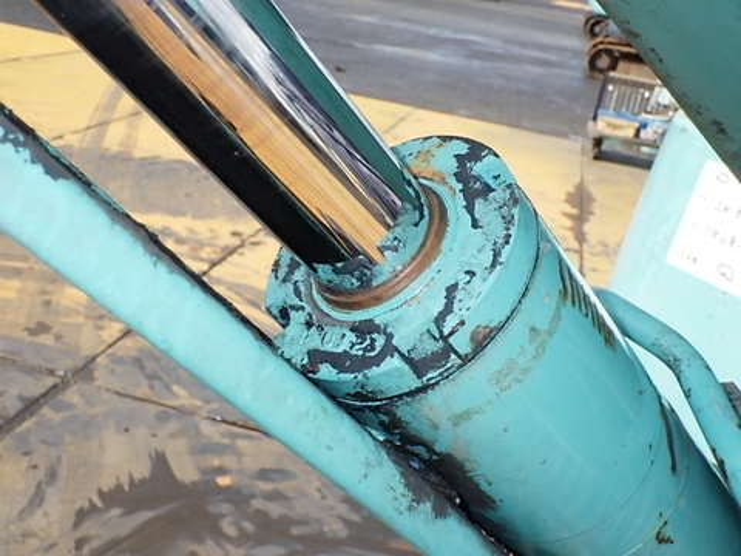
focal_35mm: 42
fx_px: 899
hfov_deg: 44.8
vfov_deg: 34.3
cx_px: 370
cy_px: 278
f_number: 4.2
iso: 250
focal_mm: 7.5
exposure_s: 1/1250
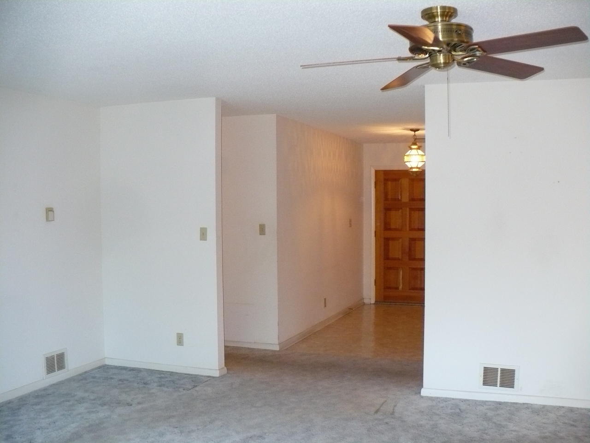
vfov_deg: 38.7
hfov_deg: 50.1
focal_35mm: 37
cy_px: 222
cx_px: 295
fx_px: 631
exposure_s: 1/30
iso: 320
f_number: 2.8
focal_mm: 6.1
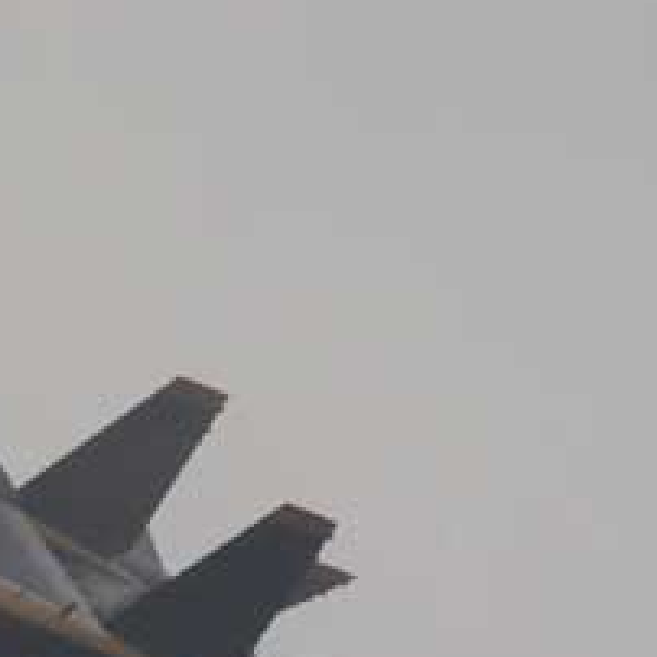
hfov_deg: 1.2
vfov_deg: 1.2
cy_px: 842
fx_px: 32553
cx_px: 20
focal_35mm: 1516
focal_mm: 300
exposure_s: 1/4000
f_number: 8
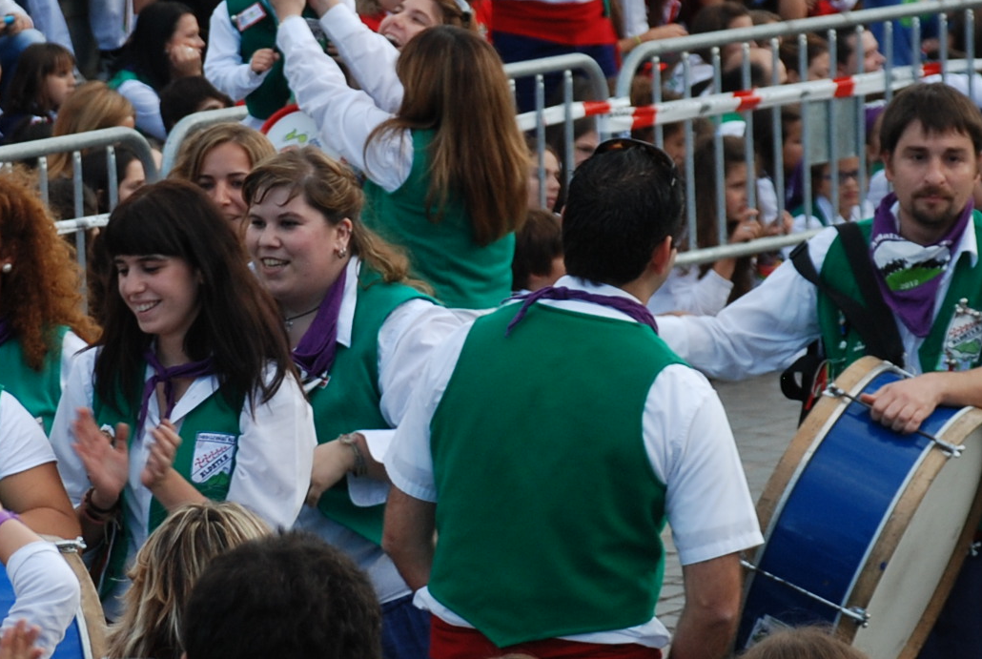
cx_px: 209
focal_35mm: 316
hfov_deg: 6.5
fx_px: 8647
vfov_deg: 4.4
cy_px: 411
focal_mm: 75
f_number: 5.6
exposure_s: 1/125
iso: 220
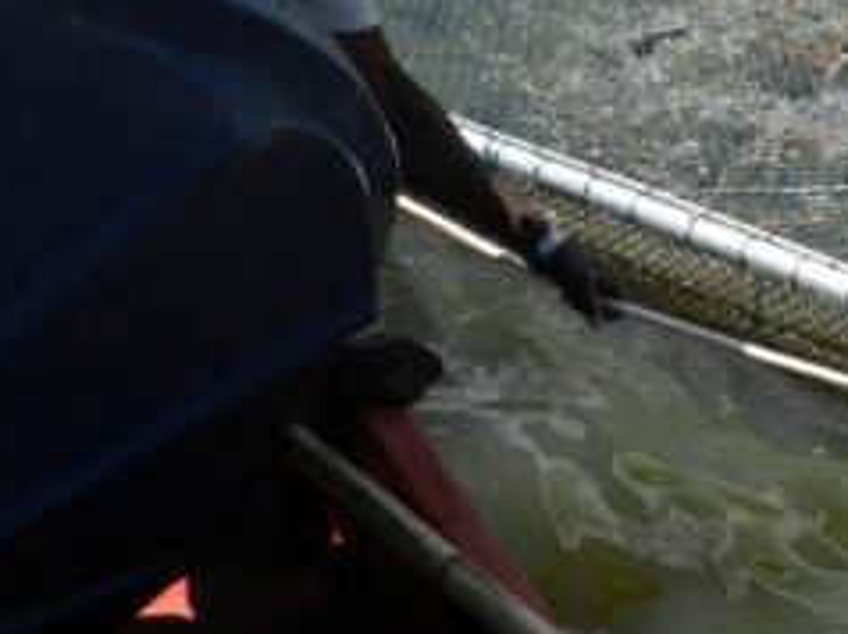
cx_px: 998
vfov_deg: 24.1
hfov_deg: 29.1
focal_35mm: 58
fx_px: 1419
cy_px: 0
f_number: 4
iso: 160
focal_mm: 4
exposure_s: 1/1000
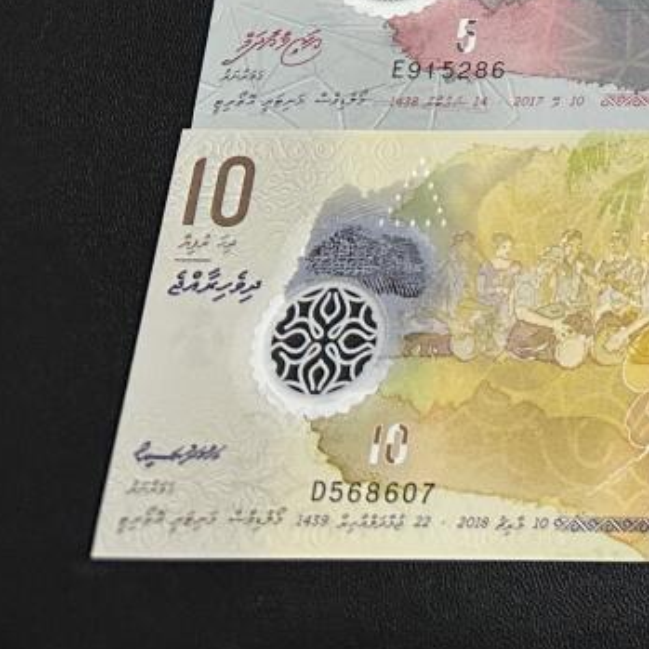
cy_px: -177
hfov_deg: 17.0
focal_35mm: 85
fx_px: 1803
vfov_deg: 19.0
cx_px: 1155
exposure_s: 1/100
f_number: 1.78
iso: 160
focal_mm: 6.86
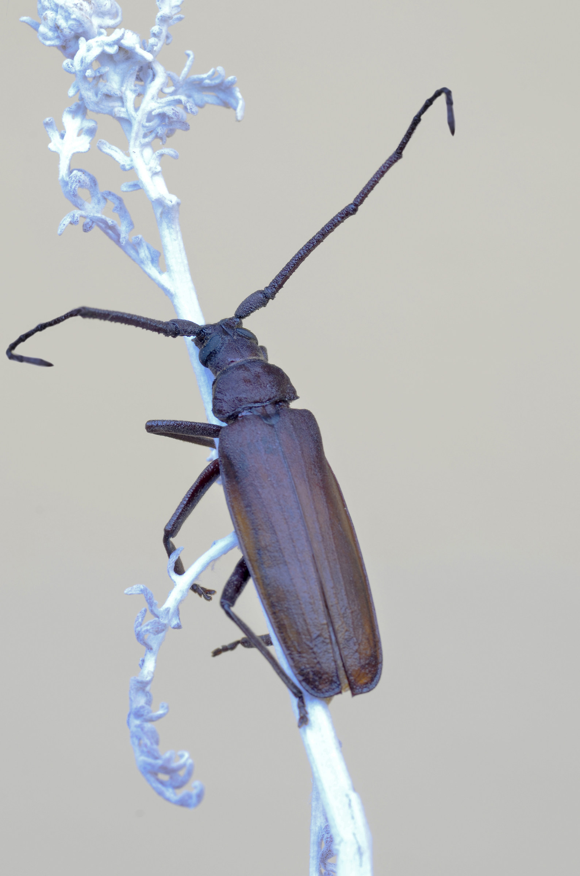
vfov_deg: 13.1
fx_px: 3824
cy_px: 438
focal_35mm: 158
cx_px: 290
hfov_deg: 8.7
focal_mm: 105
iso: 200
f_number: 14
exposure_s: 1/4
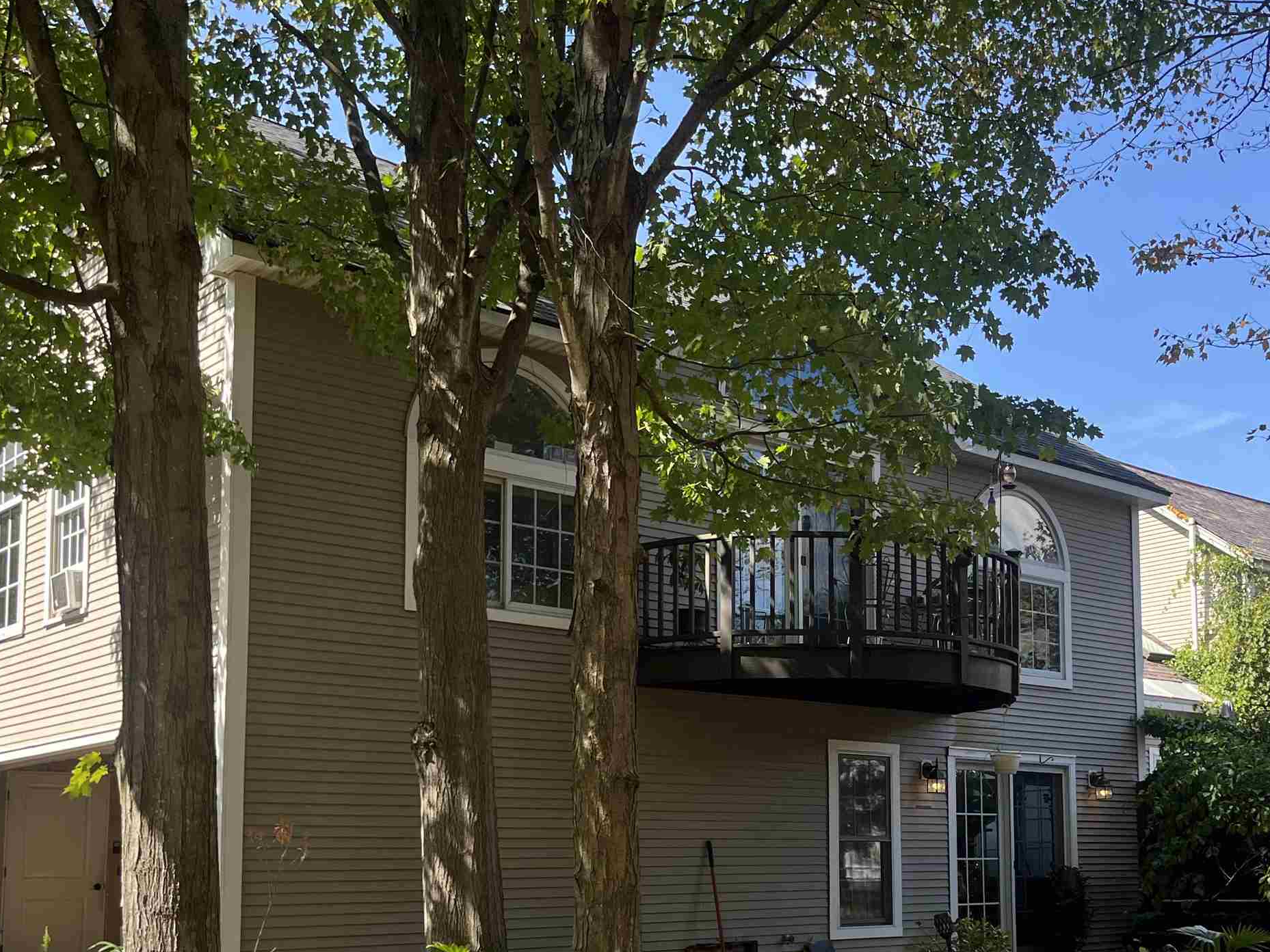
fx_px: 1578
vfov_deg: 33.0
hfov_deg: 43.2
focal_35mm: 43
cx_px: 847
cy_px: 706
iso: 50
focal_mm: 5.1
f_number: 1.6
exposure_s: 1/852
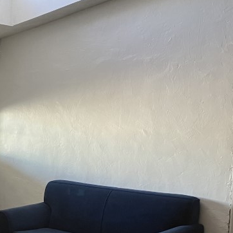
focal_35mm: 70
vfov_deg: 24.5
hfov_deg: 22.3
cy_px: 161
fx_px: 533
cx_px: -64
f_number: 1.8
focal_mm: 3.99
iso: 100
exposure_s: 1/60
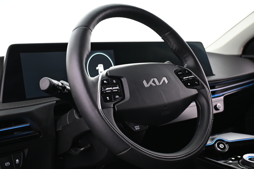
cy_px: 84
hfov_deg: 46.4
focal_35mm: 42
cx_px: 127
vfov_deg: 31.9
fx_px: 296
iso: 1600
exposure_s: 1/13
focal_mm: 28
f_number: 4.5
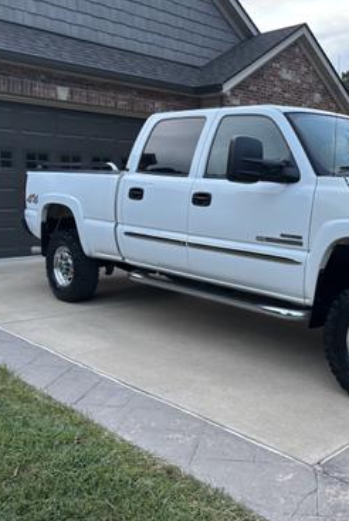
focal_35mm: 37
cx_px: 251
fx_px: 537
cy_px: 258
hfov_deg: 35.4
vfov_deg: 51.8
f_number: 1.6
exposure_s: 1/71
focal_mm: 5.96
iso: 125
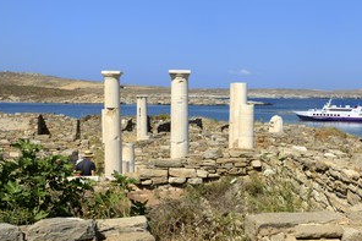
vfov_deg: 24.9
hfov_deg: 36.5
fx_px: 543
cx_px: 240
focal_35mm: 54
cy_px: 166
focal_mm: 38
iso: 200
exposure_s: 1/320
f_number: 11
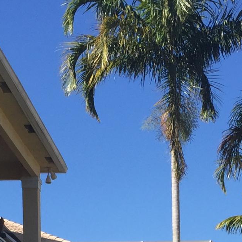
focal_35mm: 122
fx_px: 965
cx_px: 211
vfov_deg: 13.3
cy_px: 386
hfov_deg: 14.2
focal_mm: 4.15
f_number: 2.2
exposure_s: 1/1412
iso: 32
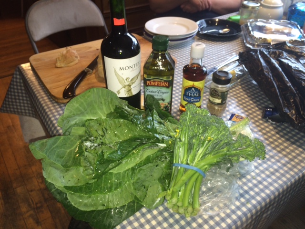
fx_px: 256
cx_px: 152
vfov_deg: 48.2
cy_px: 114
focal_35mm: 29
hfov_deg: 61.7
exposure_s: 1/30
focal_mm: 4.15
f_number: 2.2
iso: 64
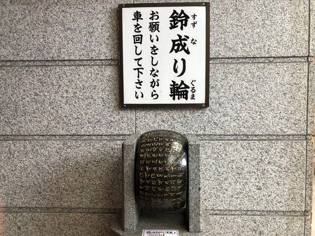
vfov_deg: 49.7
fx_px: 255
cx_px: 158
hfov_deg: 63.4
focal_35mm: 28
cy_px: 118
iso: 32
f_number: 1.8
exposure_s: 1/30
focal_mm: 3.99
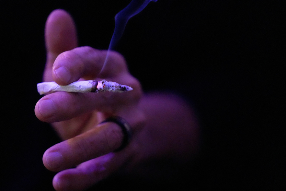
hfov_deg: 8.9
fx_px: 1843
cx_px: 123
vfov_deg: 5.9
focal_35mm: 232
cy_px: 91
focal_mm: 200
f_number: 2.8
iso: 10000
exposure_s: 1/320
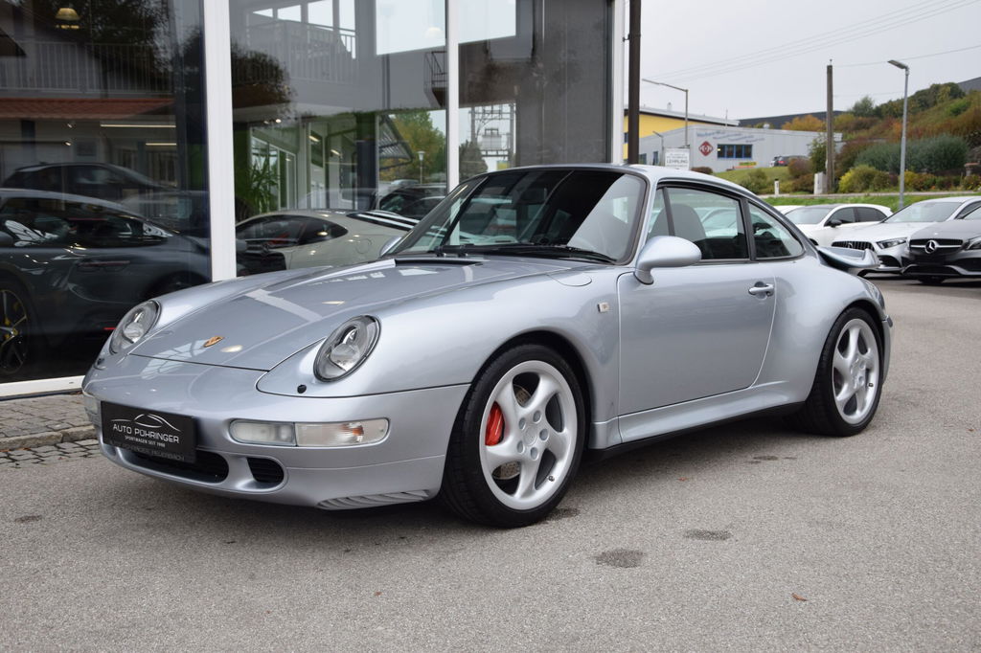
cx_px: 490
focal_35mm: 45
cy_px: 326
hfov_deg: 43.6
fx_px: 1226
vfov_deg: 29.8
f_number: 7.1
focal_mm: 30
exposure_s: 1/200
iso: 400
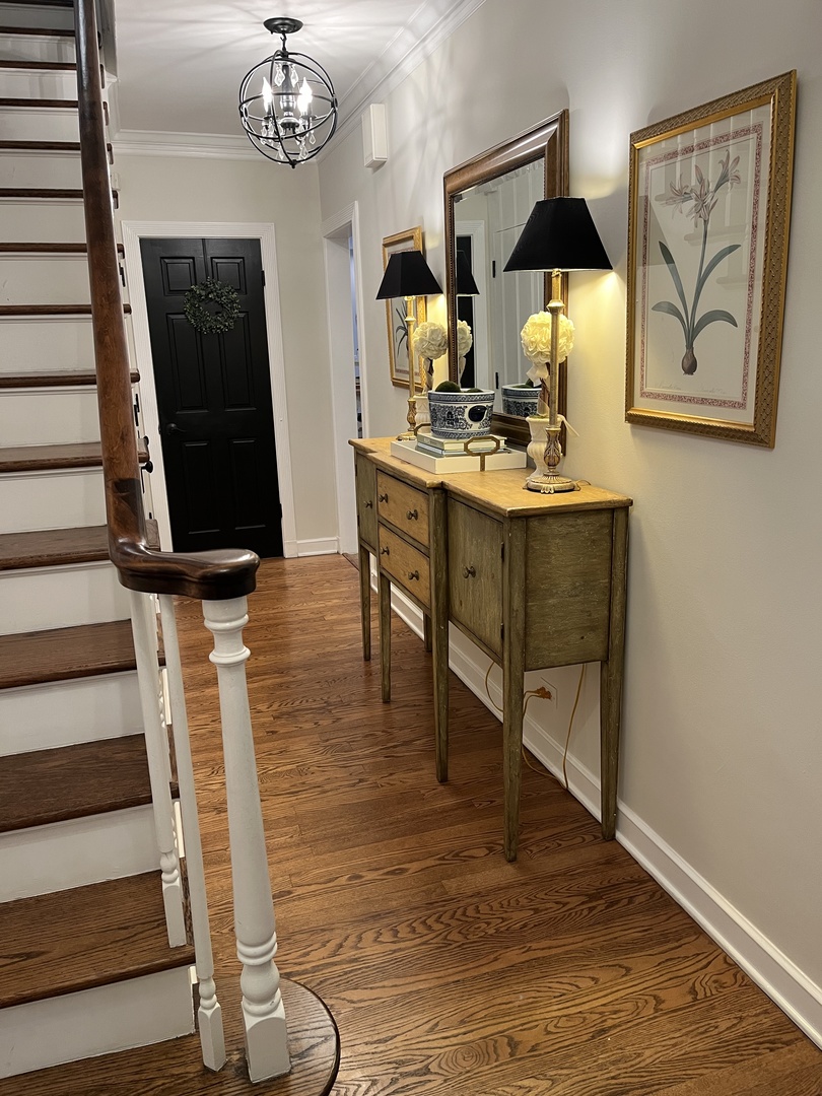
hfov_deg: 53.1
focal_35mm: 26
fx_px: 823
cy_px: 548
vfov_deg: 67.3
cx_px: 411
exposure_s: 1/60
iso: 125
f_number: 1.6
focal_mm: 5.1
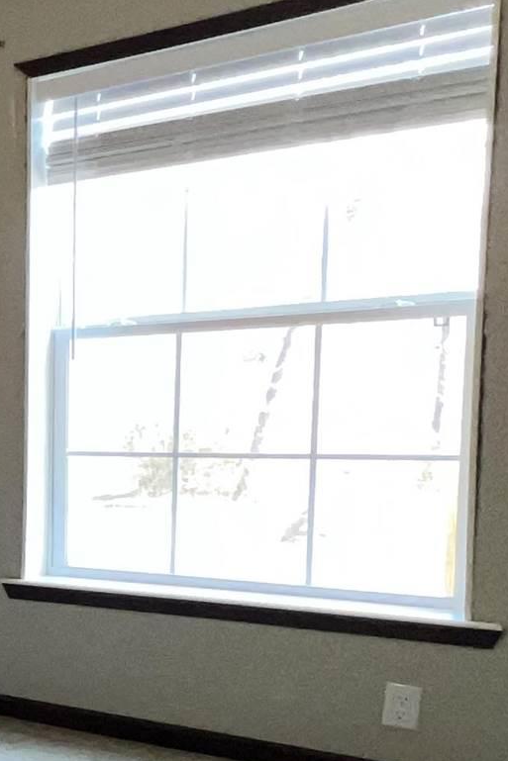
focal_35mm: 54
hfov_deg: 15.2
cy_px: 535
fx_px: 1142
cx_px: -691
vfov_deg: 36.3
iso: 100
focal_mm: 1.57
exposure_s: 1/120
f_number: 1.8
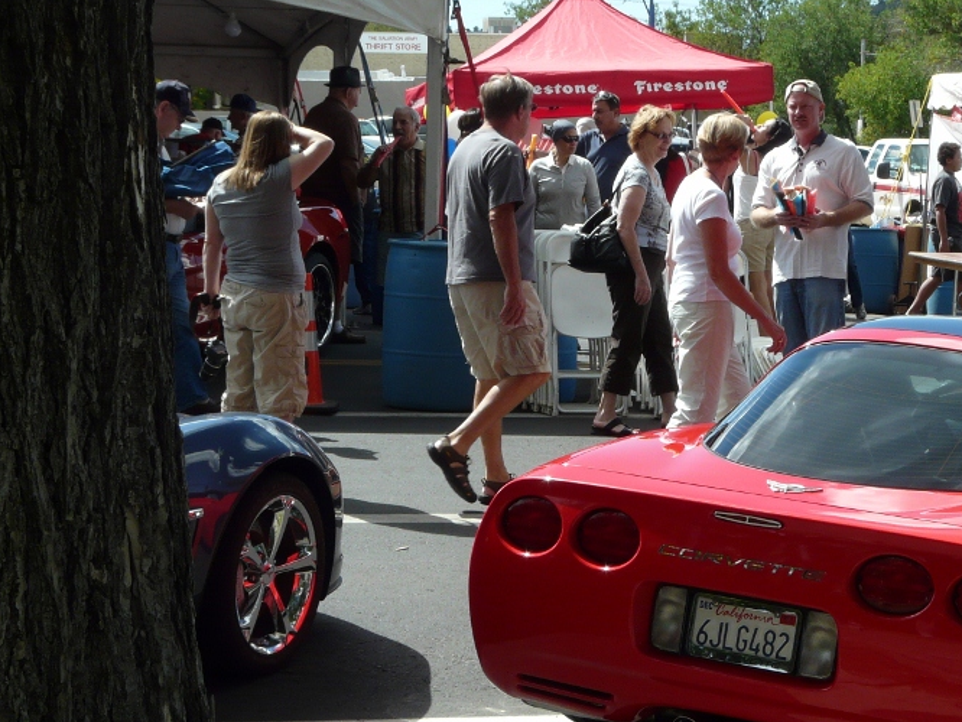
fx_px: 2863
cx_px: 712
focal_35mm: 103
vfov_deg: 14.4
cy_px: 414
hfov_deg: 19.0
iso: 100
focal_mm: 11.1
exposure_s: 1/320
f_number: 5.6
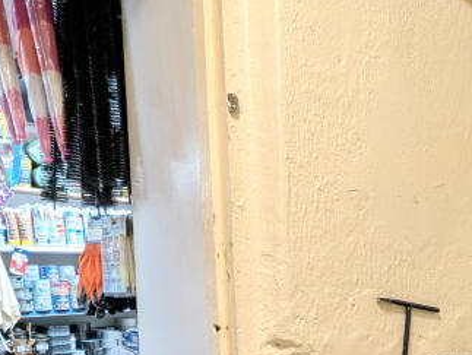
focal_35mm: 38
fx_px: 519
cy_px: 340
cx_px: 460
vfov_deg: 34.9
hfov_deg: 42.9
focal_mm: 2.02
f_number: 1.7
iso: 186
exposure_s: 1/50
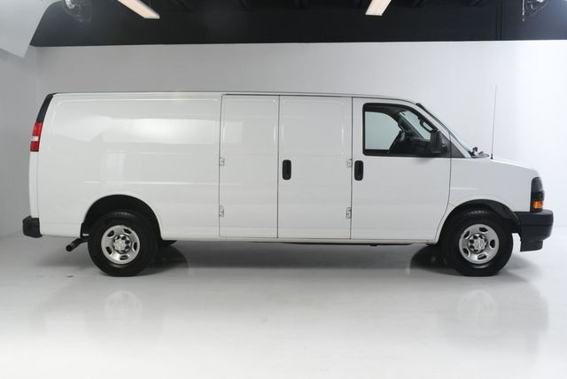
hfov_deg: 53.1
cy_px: 190
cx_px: 284
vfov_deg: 36.9
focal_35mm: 36
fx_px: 568
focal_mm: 18
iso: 100
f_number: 13
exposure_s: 1/160
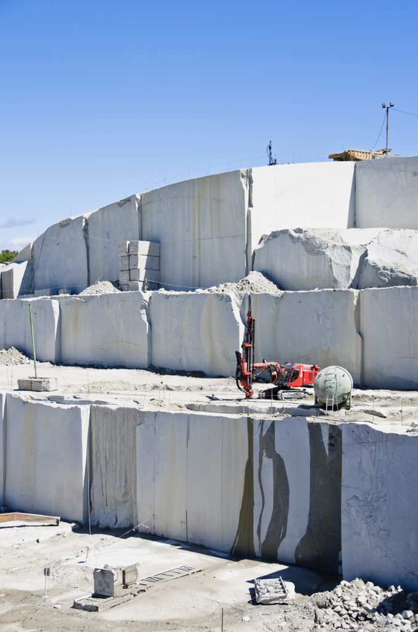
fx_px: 945
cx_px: 209
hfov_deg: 24.9
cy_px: 316
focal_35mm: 54
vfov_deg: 36.9
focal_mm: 36
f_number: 6.3
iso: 100
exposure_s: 1/200
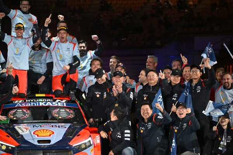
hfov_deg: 11.4
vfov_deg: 7.6
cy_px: 78
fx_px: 1165
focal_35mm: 180
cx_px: 116
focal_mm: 180
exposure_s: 1/250
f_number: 5.6
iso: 2000
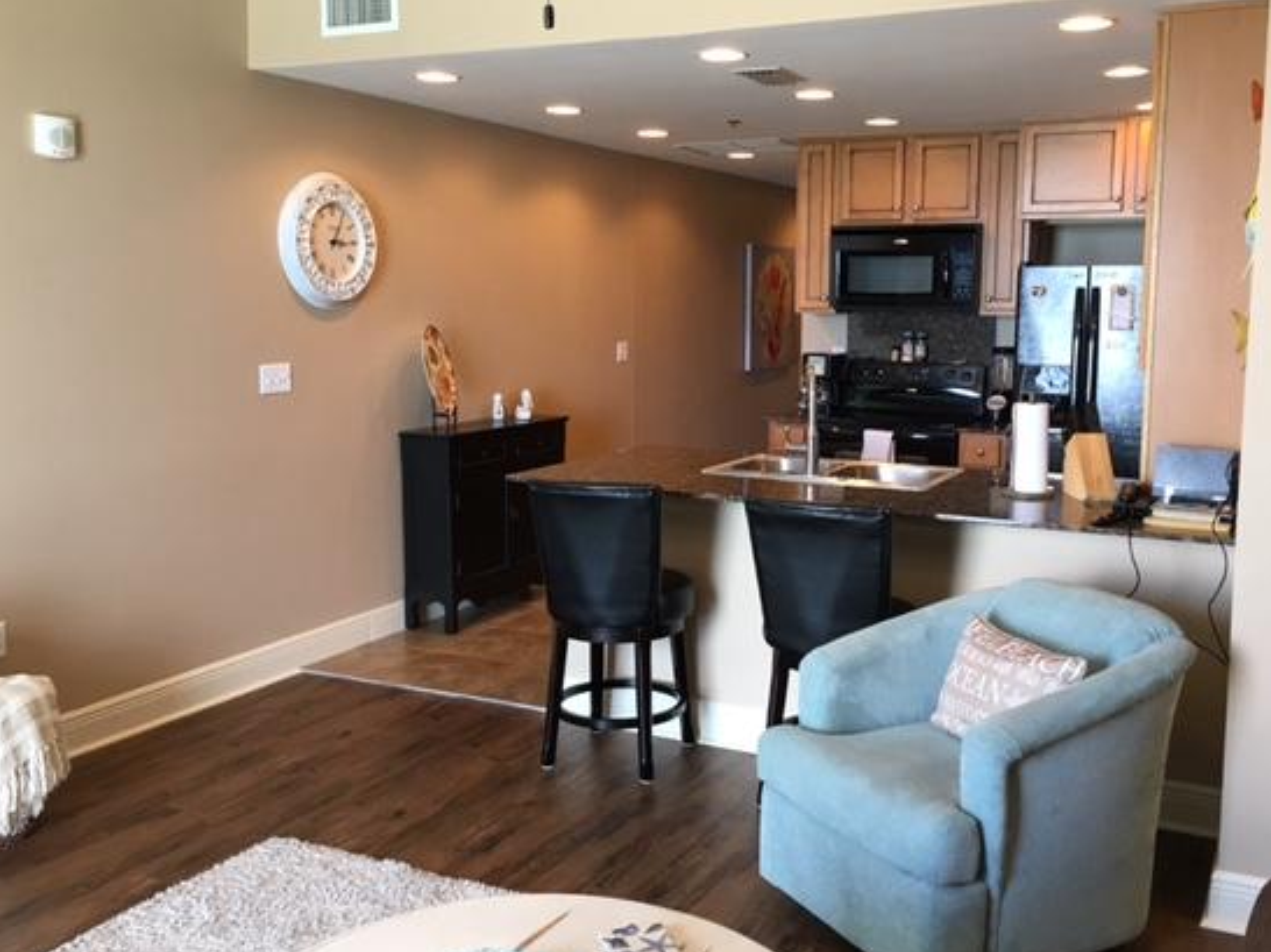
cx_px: 687
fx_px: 1248
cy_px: 442
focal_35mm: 34
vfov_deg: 41.7
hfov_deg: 53.9
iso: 40
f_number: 2.2
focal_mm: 4.15
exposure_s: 1/30
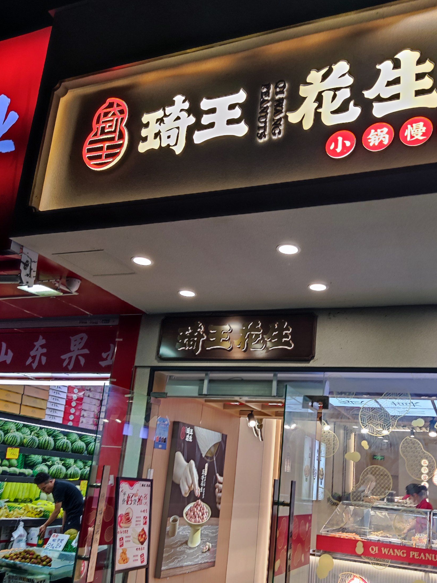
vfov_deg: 57.9
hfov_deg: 45.2
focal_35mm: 31
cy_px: 346
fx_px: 522
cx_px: 263
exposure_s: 1/50
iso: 108
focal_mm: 4.71
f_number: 1.79
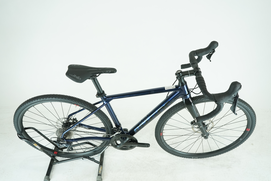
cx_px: 136
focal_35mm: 29
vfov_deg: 45.0
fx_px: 218
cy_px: 90
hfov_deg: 63.7
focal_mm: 29
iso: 1600
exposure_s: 1/200
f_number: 5.6
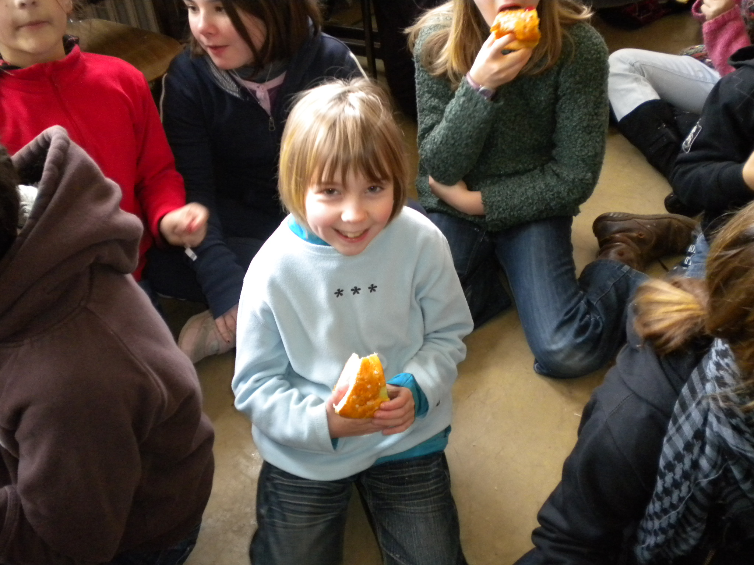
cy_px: 282
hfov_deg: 52.6
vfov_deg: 40.7
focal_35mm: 35
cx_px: 377
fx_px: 762
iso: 400
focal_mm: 6.3
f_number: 3.1
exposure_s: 1/30
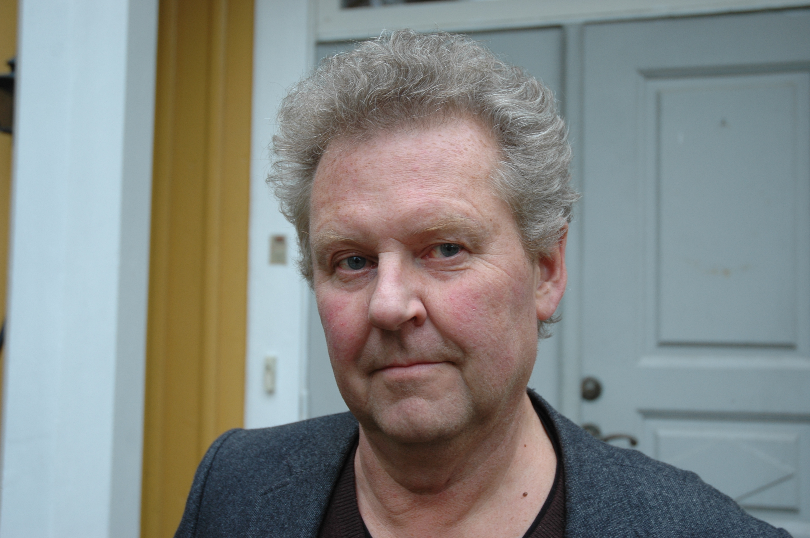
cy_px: 269
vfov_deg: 30.8
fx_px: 978
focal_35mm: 44
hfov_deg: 45.0
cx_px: 405
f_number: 4
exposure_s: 1/25
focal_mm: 29
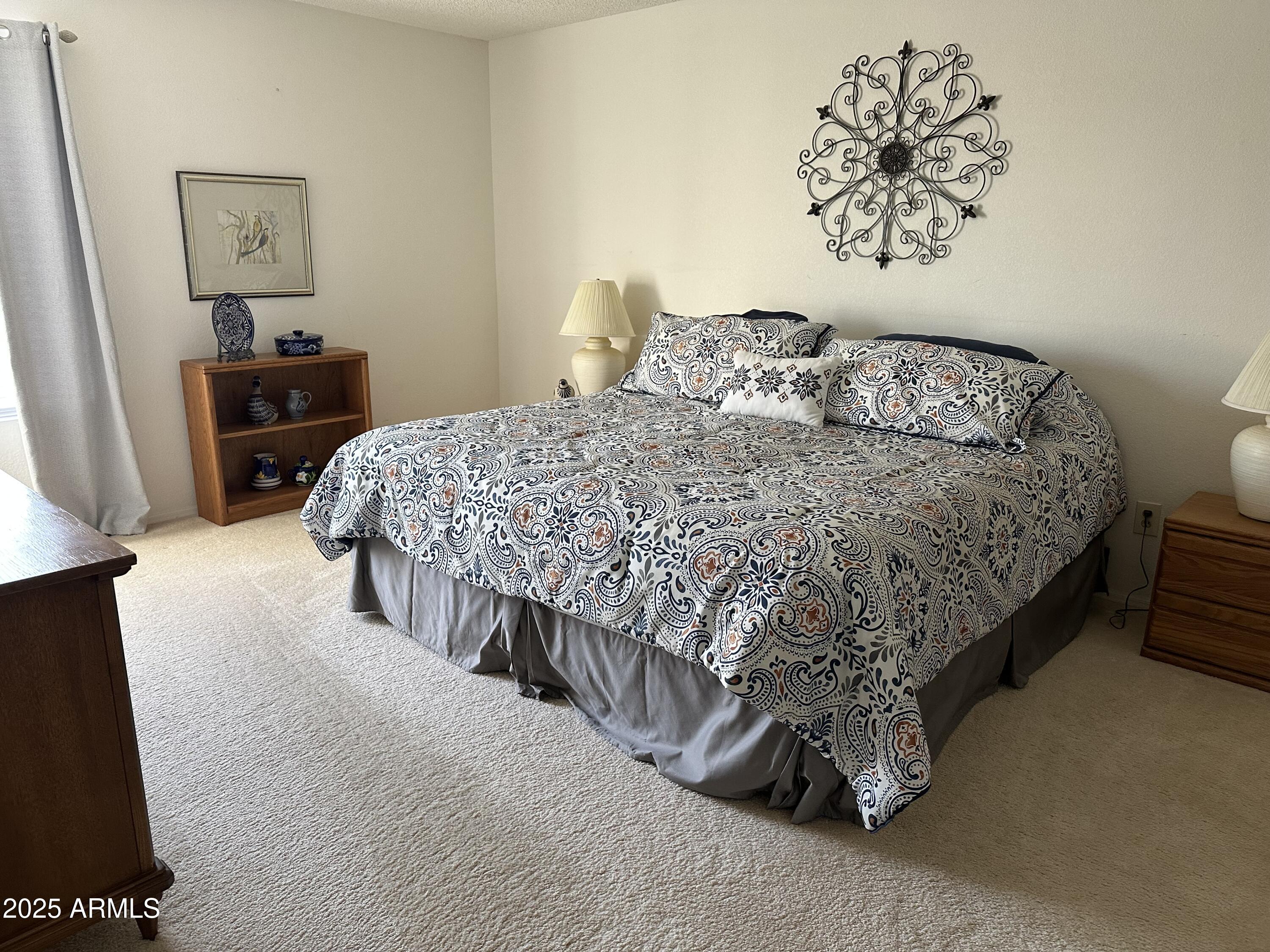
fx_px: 881
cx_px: 635
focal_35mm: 24
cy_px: 476
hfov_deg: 71.6
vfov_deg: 56.8
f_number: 1.78
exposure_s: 1/120
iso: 200
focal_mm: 6.86
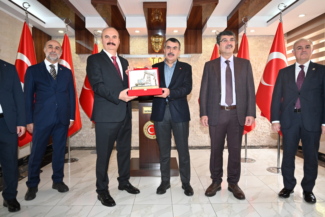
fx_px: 217
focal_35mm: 24
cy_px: 108
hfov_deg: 73.7
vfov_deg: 53.1
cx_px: 162
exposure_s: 1/60
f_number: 4
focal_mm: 24
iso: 1600
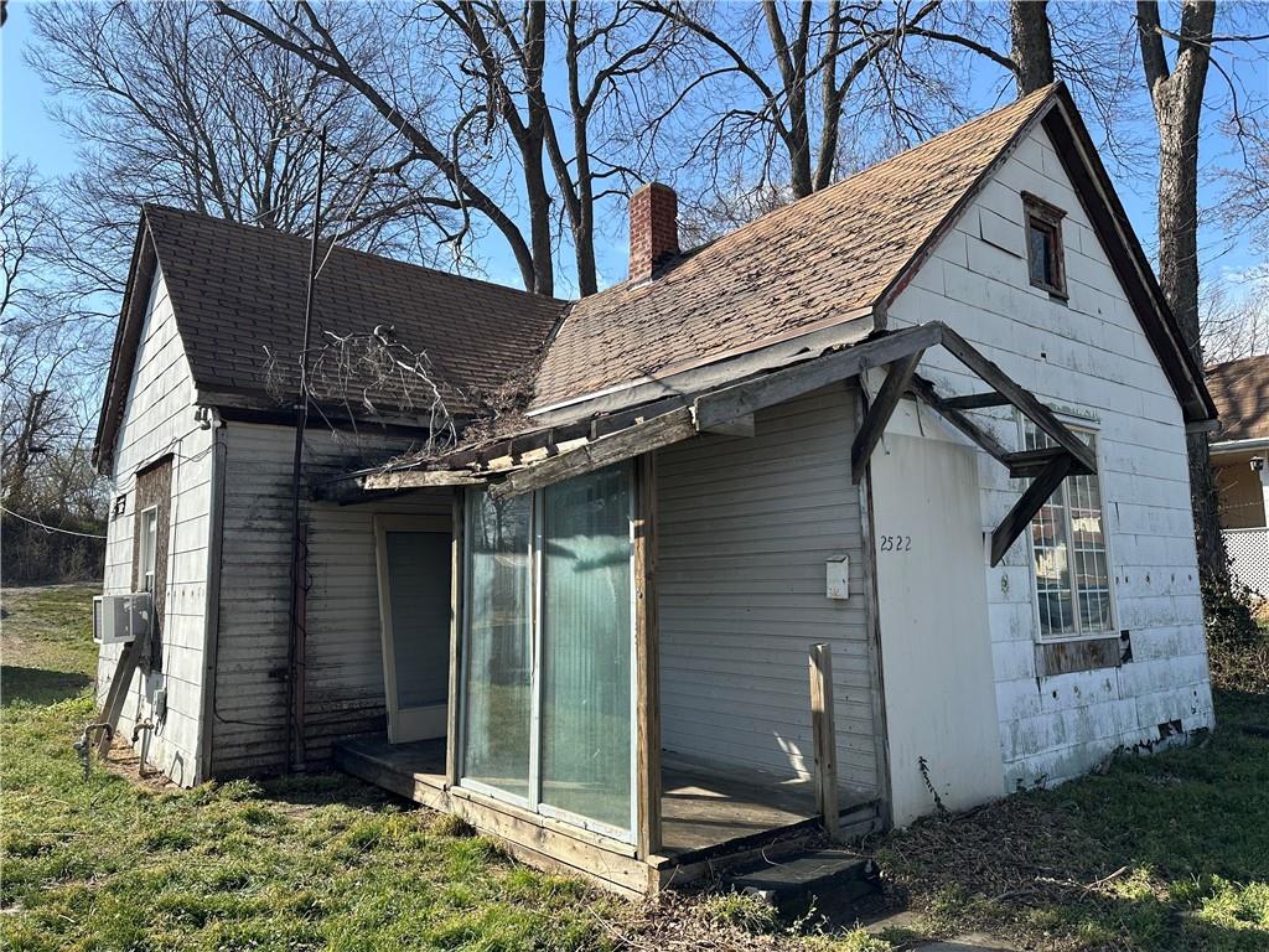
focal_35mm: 24
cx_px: 634
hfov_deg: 71.6
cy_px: 476
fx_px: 880
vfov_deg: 56.8
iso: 80
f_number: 1.78
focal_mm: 6.86
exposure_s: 1/2070
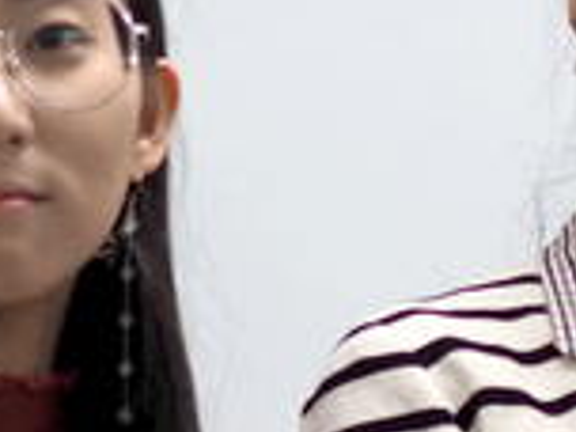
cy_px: 500
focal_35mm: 329
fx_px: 5474
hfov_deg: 5.8
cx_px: 1262
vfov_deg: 4.5
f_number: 1.8
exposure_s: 1/125
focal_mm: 25
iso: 200
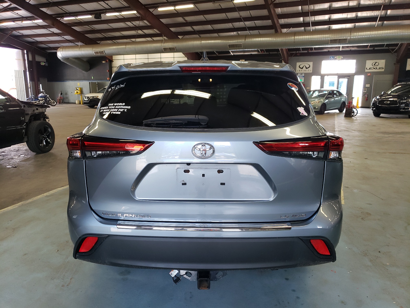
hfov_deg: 67.3
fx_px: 308
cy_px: 154
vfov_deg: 53.1
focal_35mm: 26
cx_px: 205
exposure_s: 1/60.2
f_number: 1.5
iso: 65
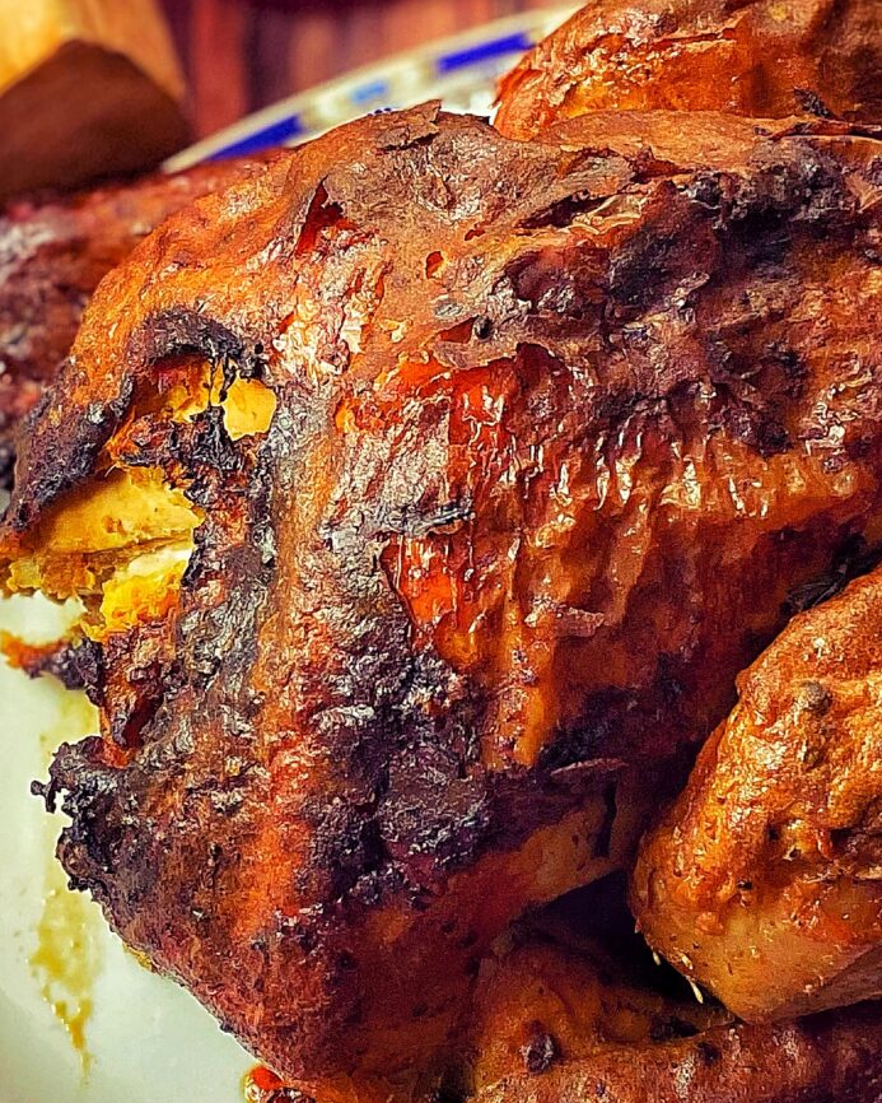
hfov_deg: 20.4
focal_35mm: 75
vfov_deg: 25.3
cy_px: 385
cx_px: 448
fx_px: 2447
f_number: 1.8
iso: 200
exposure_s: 1/50
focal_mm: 4.25
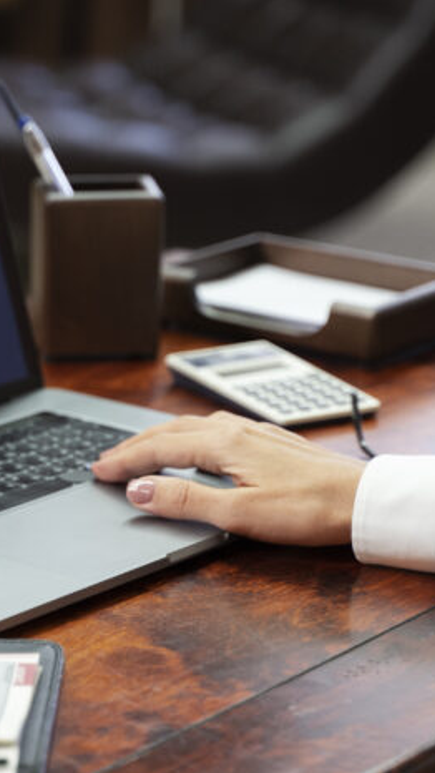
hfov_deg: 7.0
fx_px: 3543
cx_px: 73
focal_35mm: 173
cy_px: 471
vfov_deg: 12.4
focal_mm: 75
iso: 1000
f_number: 3.2
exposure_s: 1/250
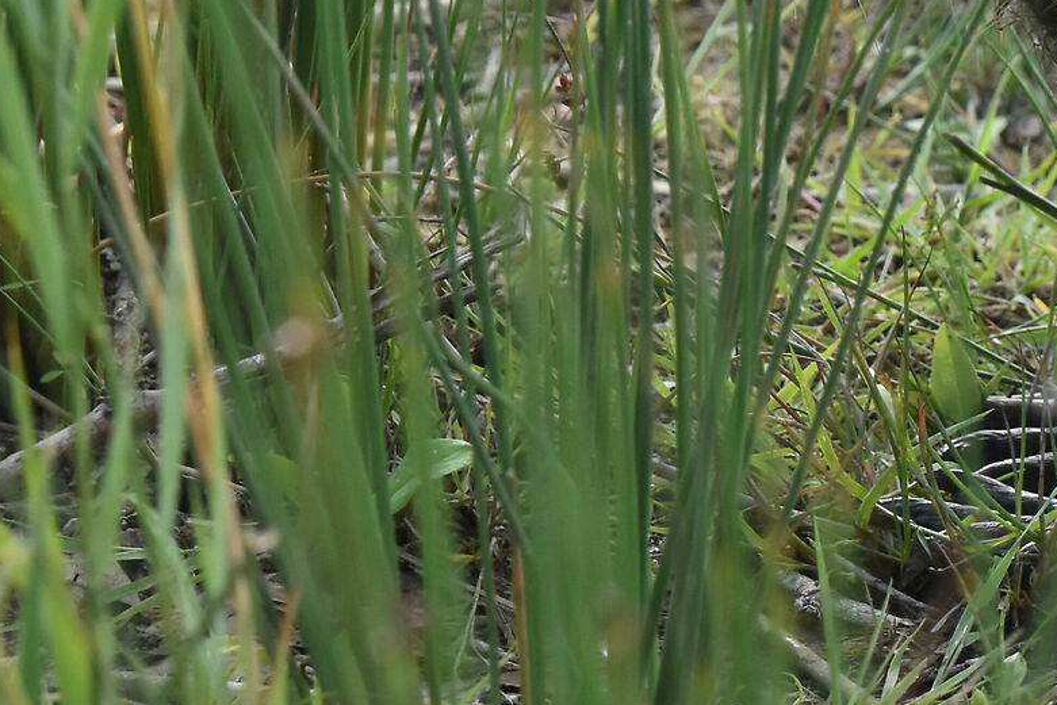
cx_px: 1088
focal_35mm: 516
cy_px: -202
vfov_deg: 2.7
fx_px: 15152
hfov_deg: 4.0
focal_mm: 112
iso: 800
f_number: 8
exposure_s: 1/320
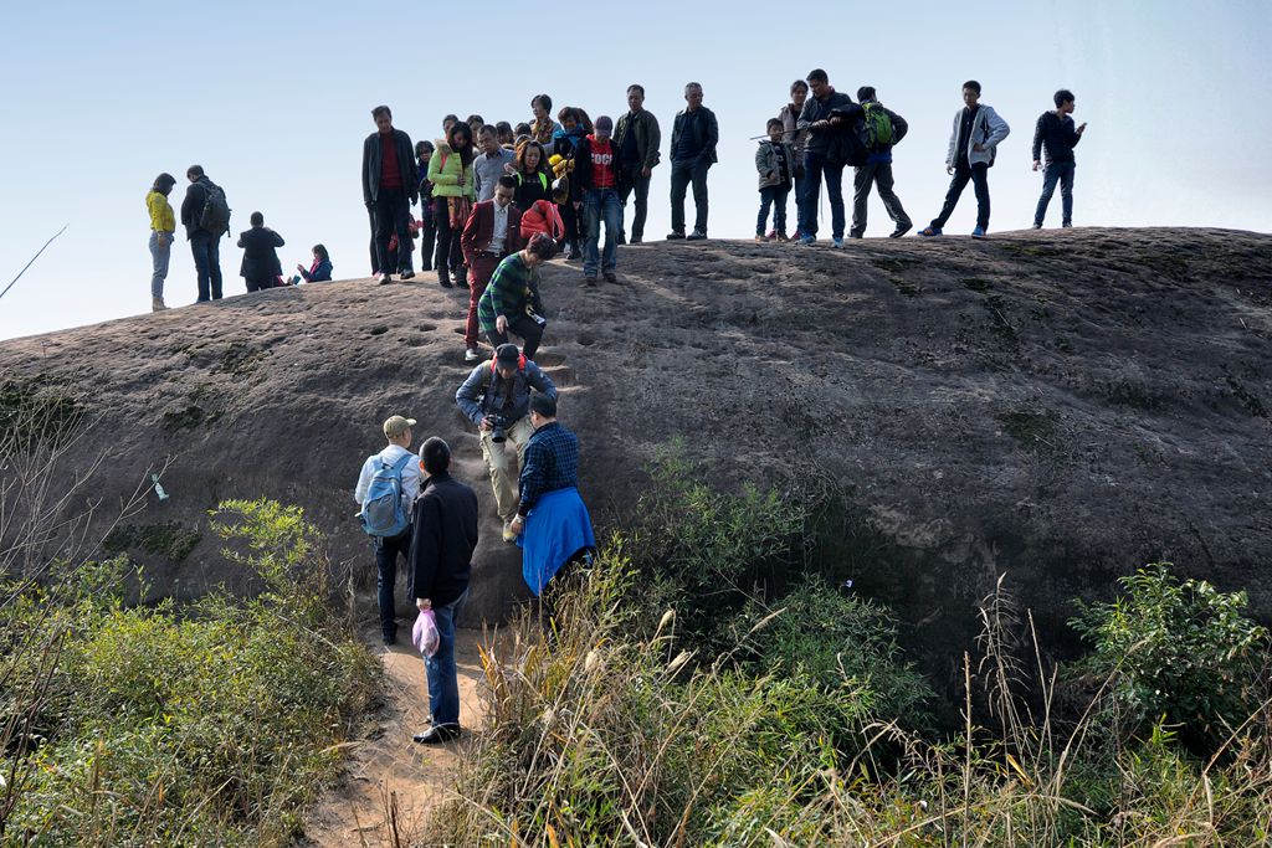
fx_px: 1272
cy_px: 424
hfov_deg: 53.1
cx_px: 636
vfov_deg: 36.9
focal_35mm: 36
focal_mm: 24
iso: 200
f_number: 5.6
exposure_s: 1/500
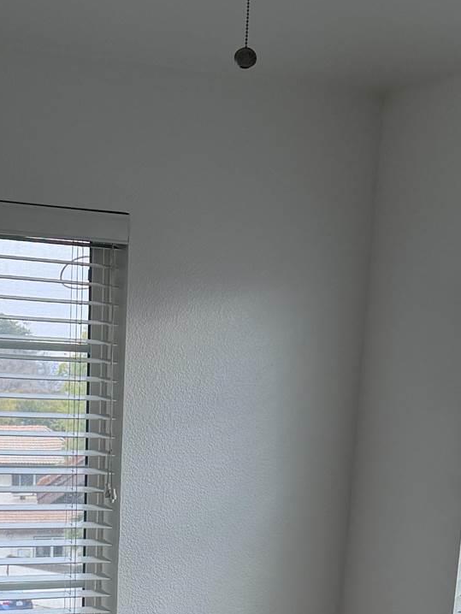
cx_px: 37
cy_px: 906
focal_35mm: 77
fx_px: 1366
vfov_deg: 21.5
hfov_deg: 18.8
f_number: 1.78
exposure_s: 1/193
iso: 100
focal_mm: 6.76
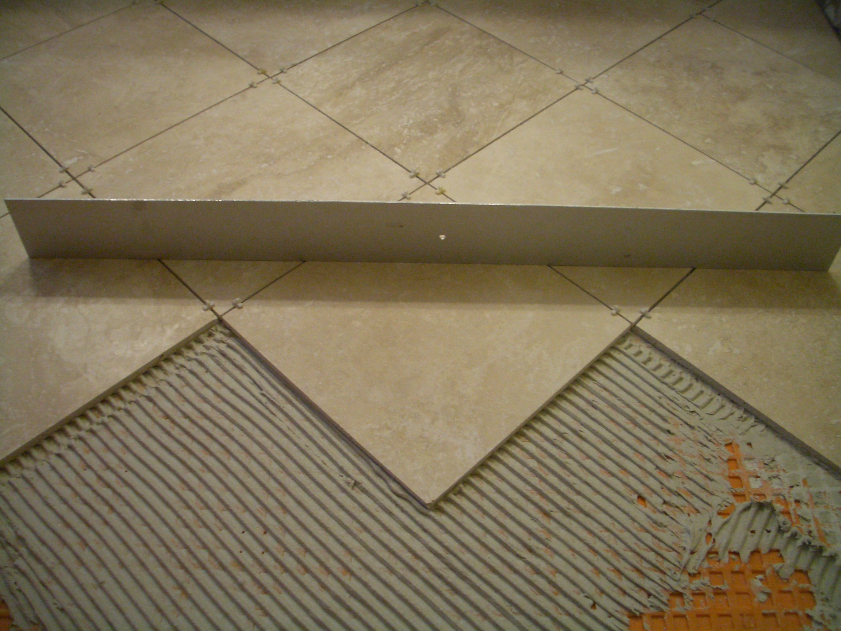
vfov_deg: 40.7
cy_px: 316
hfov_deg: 52.6
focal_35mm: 35
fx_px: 850
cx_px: 420
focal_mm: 5.8
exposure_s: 1/50
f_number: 2.6
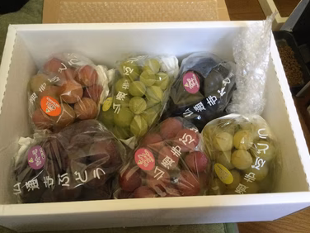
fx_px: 296
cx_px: 147
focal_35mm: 33
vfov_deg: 42.9
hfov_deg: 55.3
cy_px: 122
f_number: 2.4
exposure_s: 1/30
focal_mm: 3.3
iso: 160
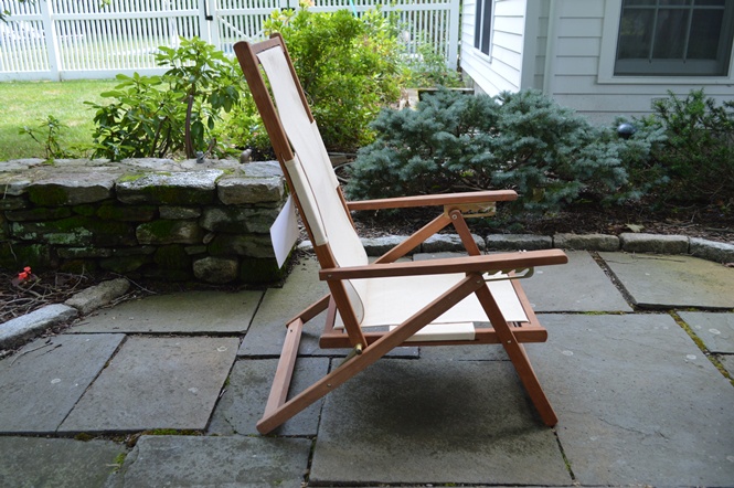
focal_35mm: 33
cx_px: 367
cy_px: 244
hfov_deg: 57.3
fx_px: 672
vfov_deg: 39.9
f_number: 5
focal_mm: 22
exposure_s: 1/100
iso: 400
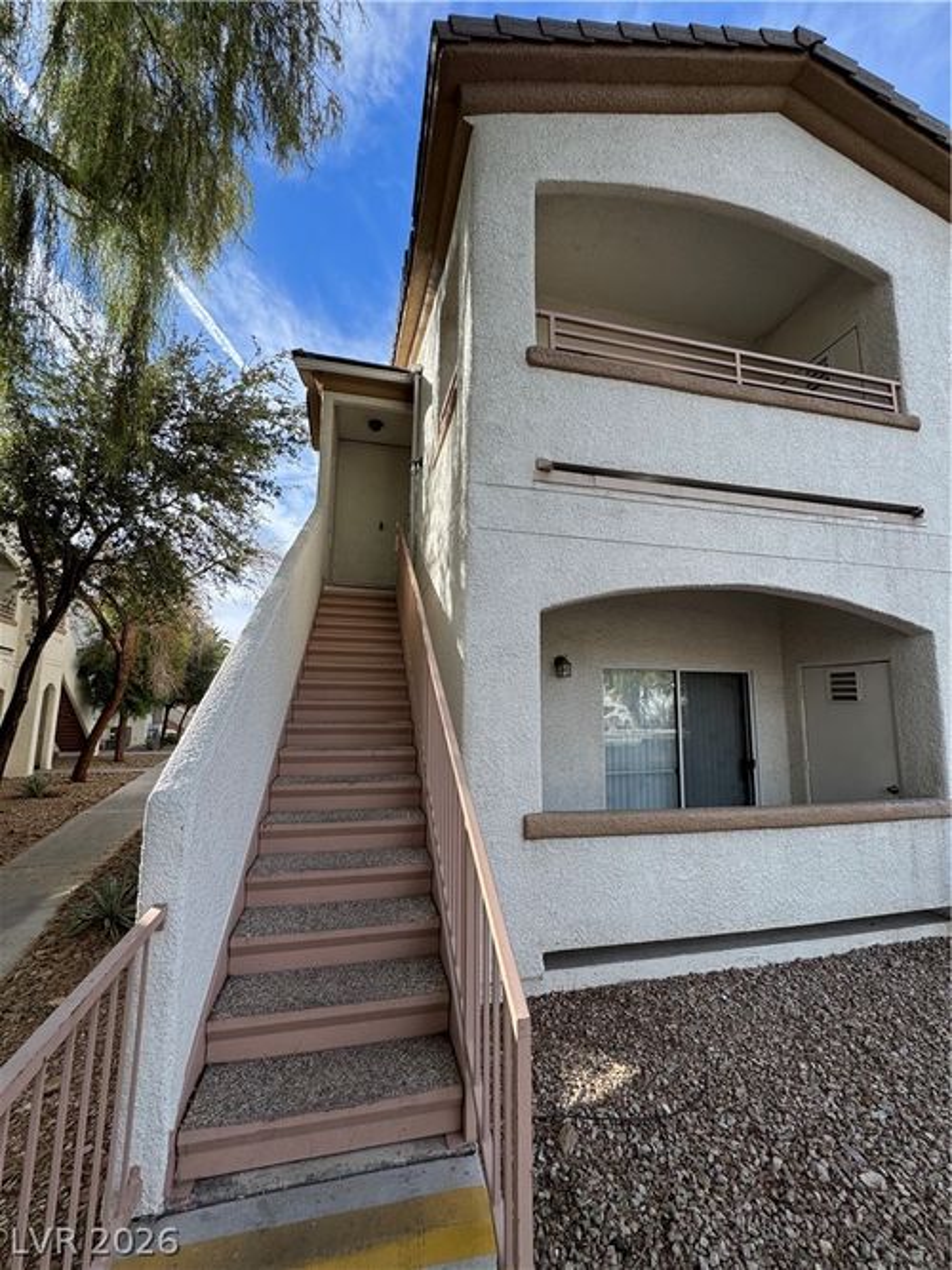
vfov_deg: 102.1
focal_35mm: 14
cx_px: 476
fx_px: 514
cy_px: 635
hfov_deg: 85.7
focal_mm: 2.22
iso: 50
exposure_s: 1/720
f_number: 2.2
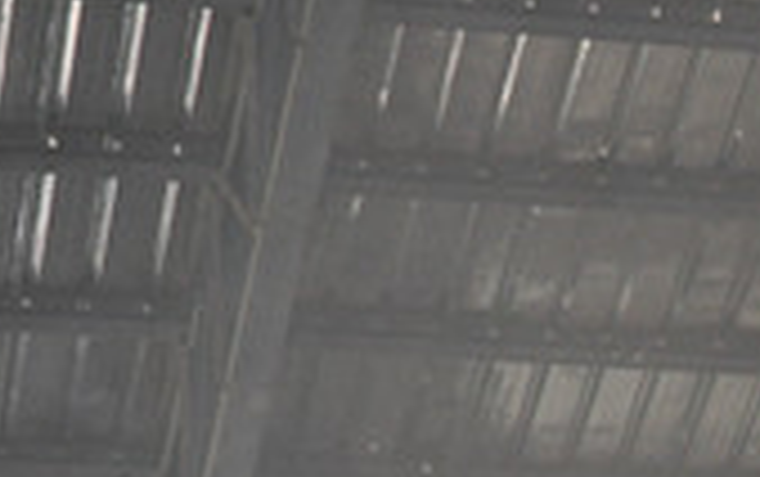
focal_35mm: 289
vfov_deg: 4.5
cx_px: 1079
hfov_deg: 7.2
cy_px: 907
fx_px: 5992
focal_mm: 50
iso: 800
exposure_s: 1/60
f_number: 5
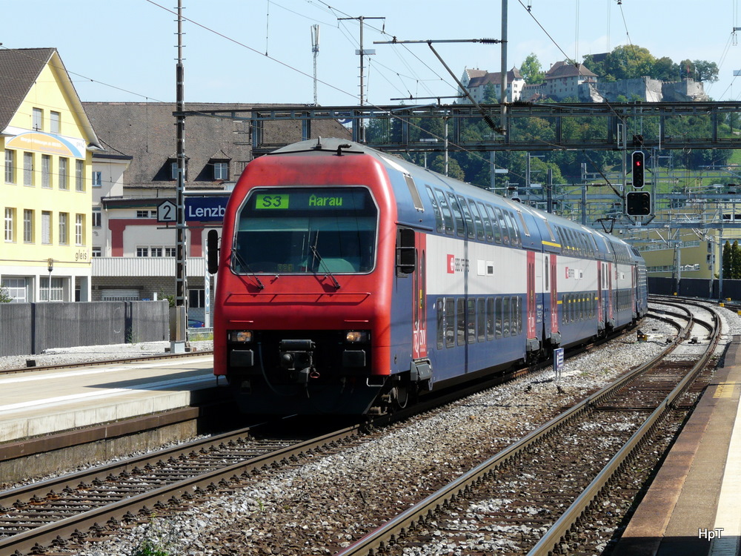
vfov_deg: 13.2
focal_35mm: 112
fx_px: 2398
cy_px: 278
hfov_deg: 17.6
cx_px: 370
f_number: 5.6
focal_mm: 18.3
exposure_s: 1/250
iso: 100
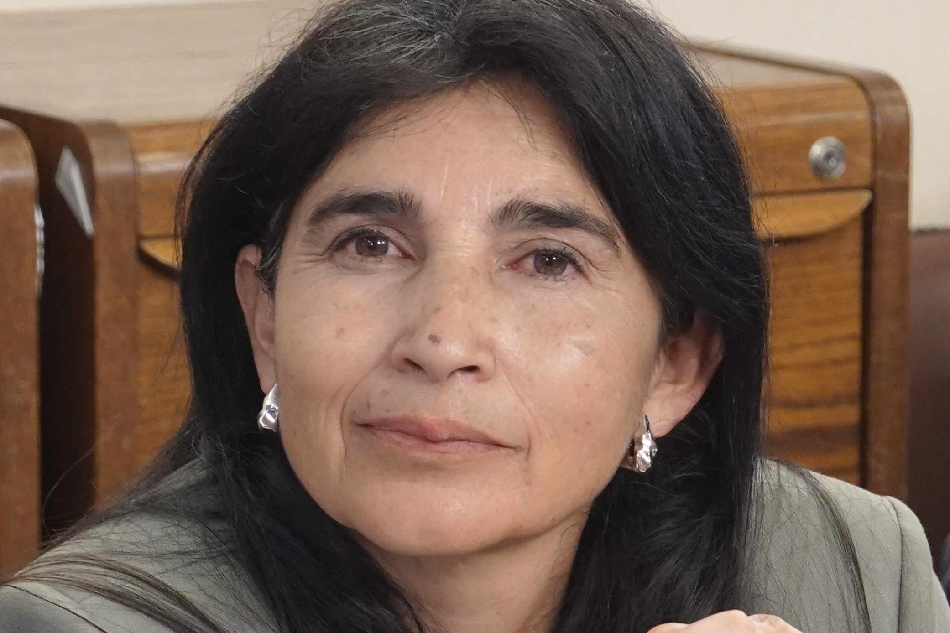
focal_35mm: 297
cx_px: 389
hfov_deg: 6.9
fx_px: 7837
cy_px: 661
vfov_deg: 4.6
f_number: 4.5
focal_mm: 41.15
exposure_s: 1/40
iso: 800
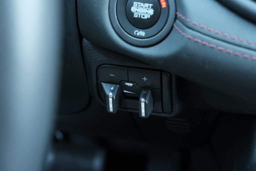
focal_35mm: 69
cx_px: 128
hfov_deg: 29.2
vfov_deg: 19.7
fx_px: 491
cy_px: 86
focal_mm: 46.3
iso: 1600
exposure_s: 1/25
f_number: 5
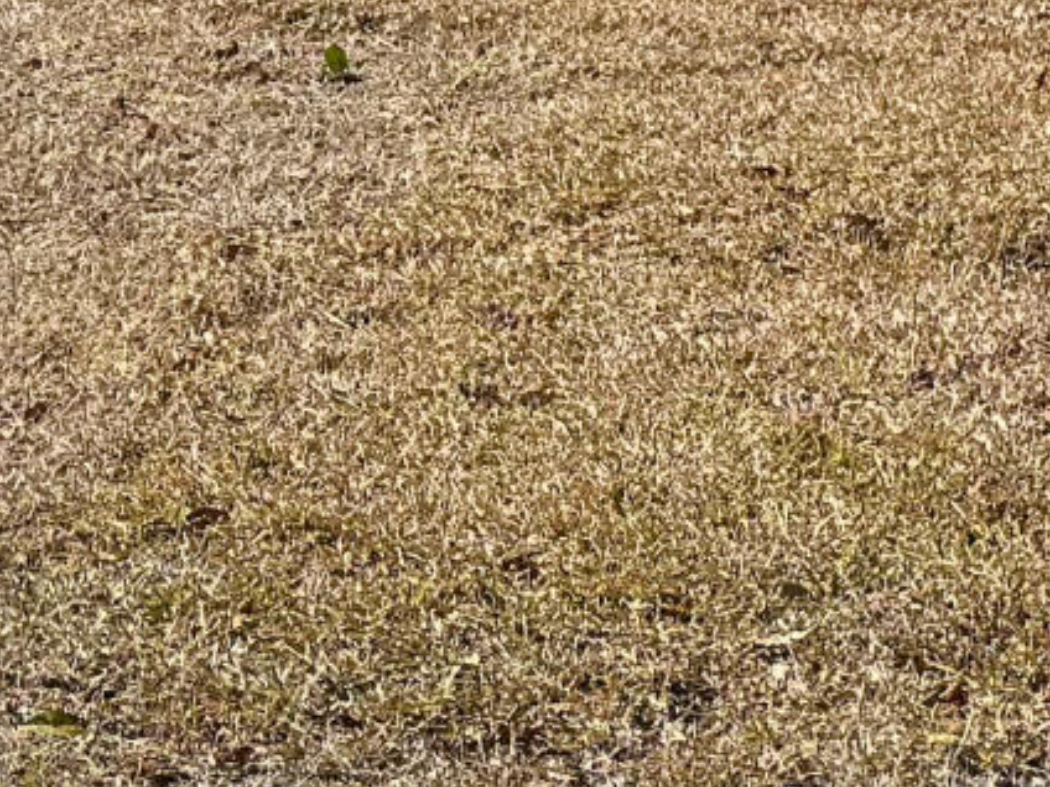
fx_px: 5157
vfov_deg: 8.4
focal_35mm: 170
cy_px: -666
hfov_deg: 11.6
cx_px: 510
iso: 80
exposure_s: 1/3200
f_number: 1.8
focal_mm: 6.86
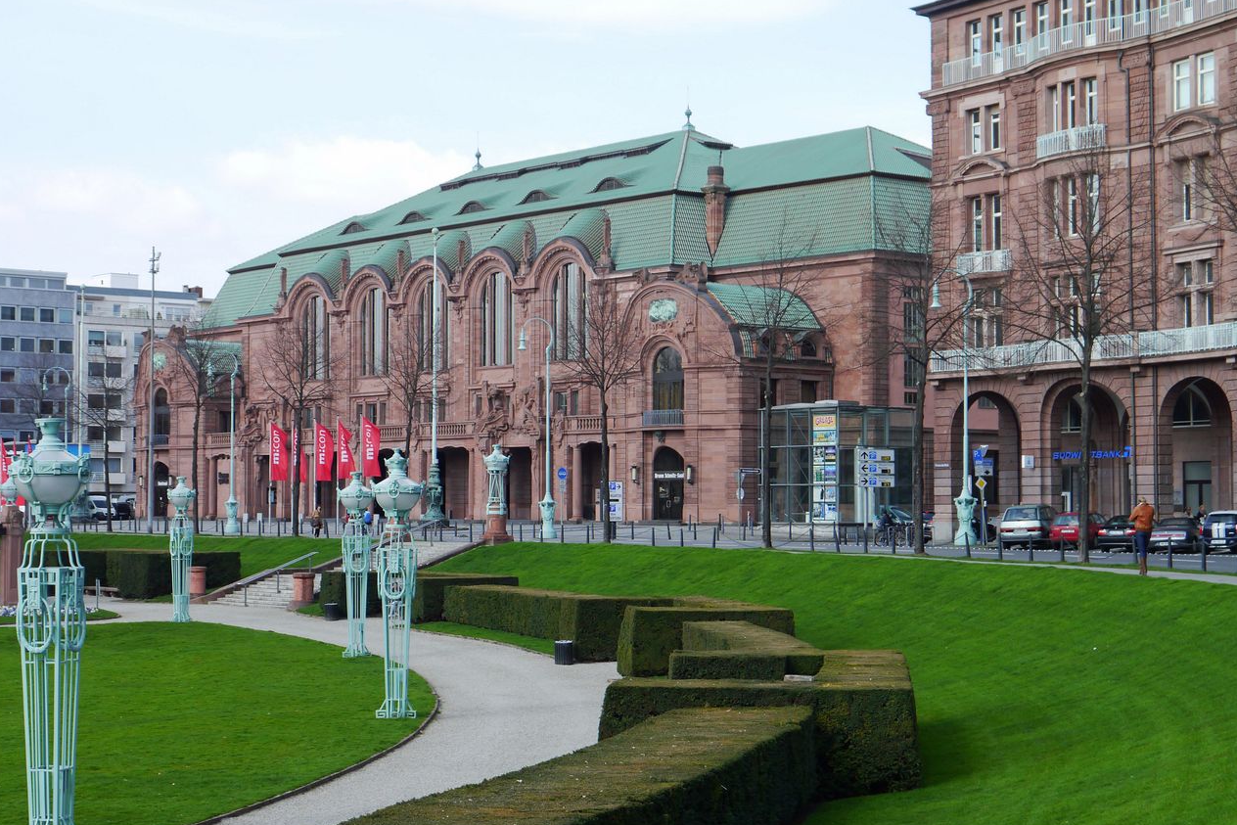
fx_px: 2027
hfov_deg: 33.9
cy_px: 445
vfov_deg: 23.0
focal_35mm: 59
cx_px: 613
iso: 160
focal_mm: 28
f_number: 7.1
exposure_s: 1/200
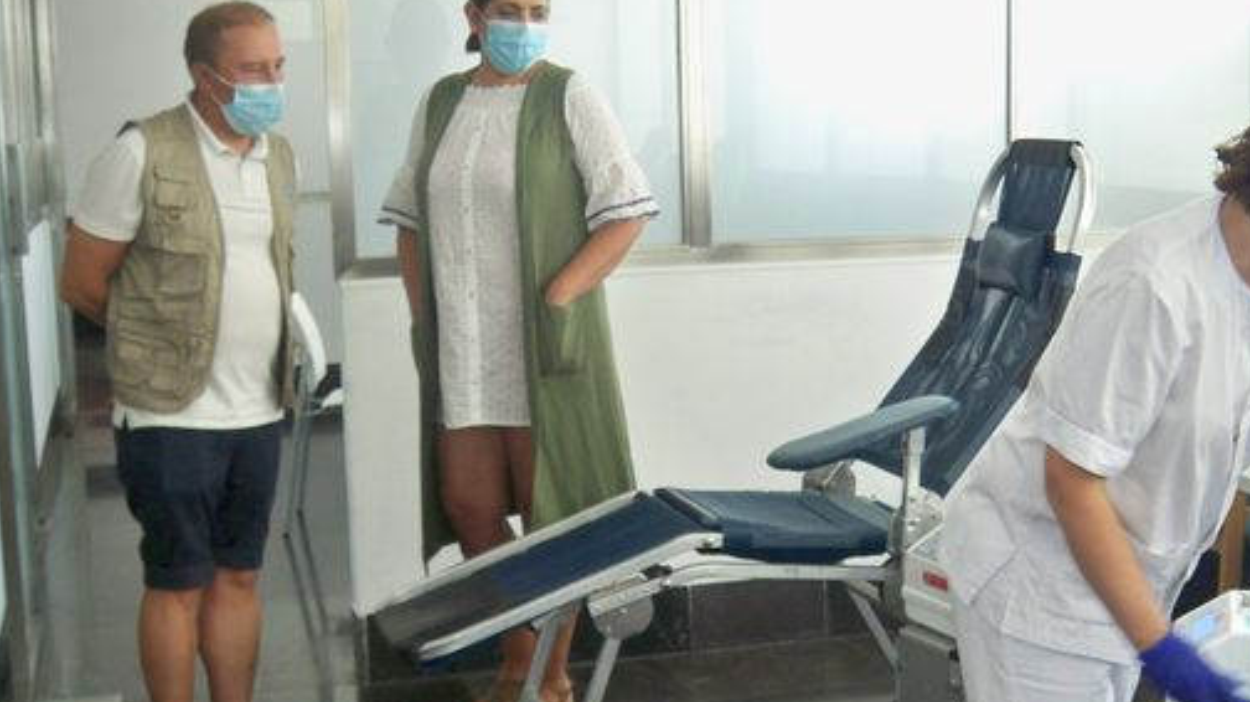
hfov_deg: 32.5
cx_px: 848
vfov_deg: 18.8
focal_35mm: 64
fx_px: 2120
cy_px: 451
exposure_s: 1/30
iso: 250
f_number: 3.1
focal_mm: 7.9
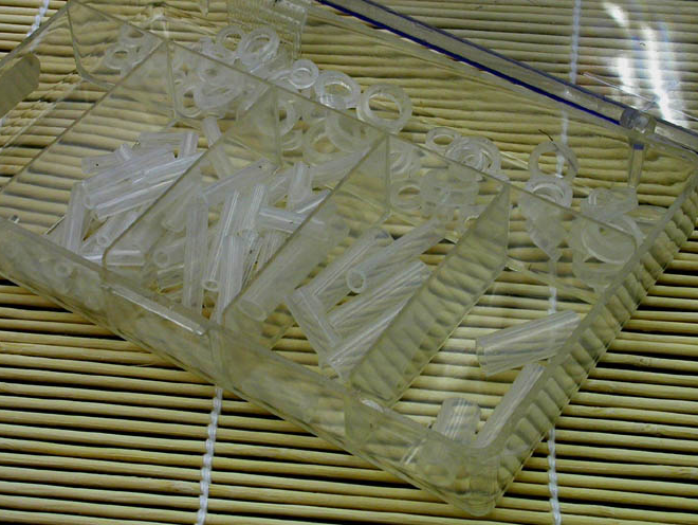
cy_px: 239
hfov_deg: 21.3
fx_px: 1856
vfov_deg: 16.1
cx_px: 343
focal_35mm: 92
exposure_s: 1/22.1
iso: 100
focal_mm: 16.9
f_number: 7.2
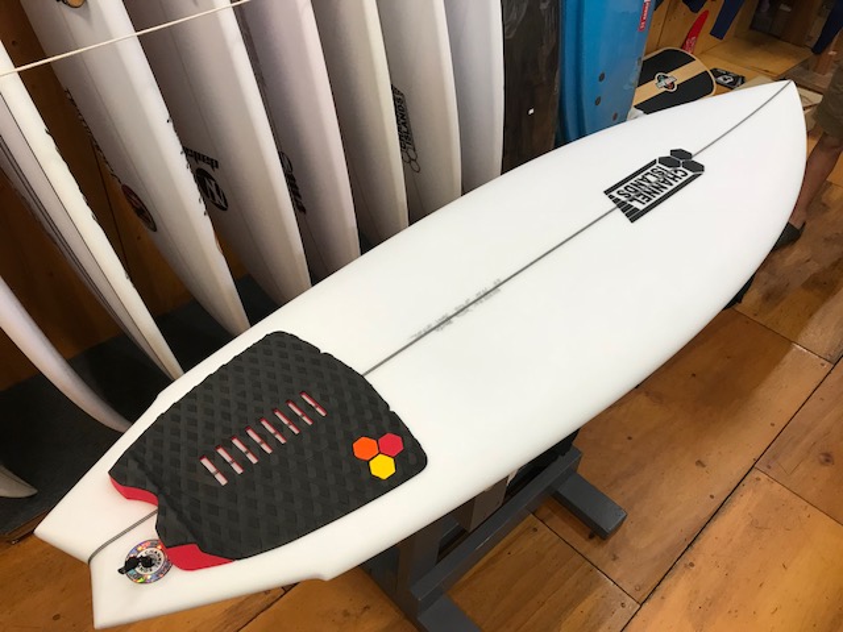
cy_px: 316
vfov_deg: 49.7
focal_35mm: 28
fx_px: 682
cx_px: 422
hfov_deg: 63.4
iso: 32
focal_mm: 3.99
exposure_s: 1/33
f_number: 1.8
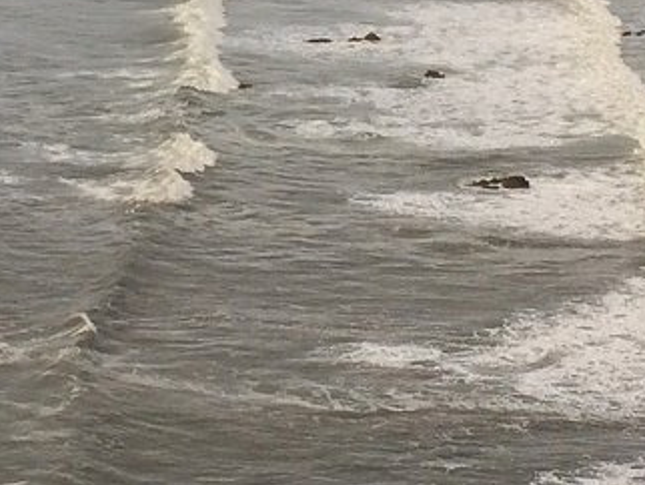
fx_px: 2778
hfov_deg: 13.2
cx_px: 158
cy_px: 54
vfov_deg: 9.9
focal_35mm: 149
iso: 32
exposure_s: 1/406
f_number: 2.2
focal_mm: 4.12
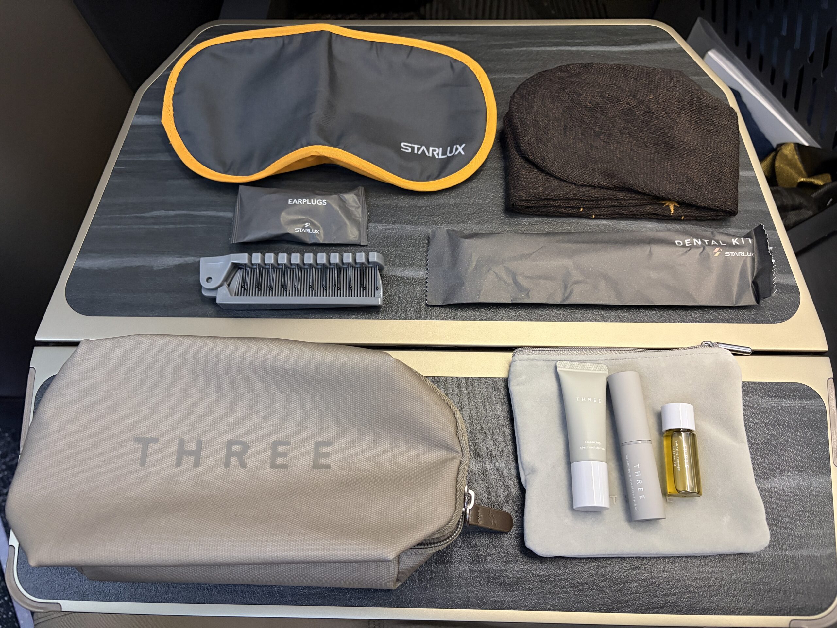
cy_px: 314
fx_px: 629
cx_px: 418
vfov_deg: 53.1
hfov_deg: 67.3
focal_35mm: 26
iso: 500
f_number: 1.6
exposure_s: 1/38
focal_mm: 5.96
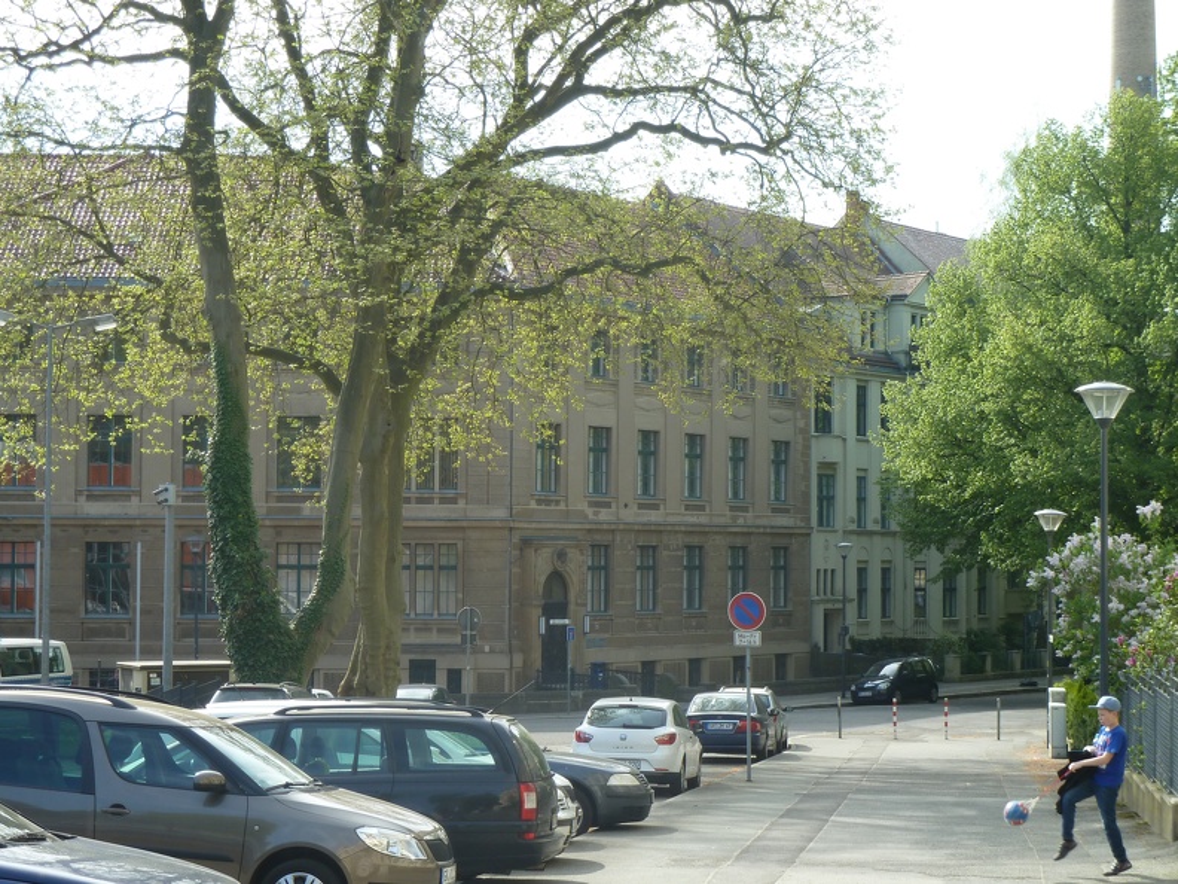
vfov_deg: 20.4
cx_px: 589
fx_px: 2450
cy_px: 442
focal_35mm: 72
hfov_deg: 27.0
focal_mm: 11.9
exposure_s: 1/125
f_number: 4.1
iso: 80
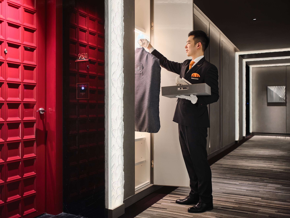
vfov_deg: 39.7
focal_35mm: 36
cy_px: 109
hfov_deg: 51.4
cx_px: 145
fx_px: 302
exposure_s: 1/15
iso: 800
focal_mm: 45
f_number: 2.8
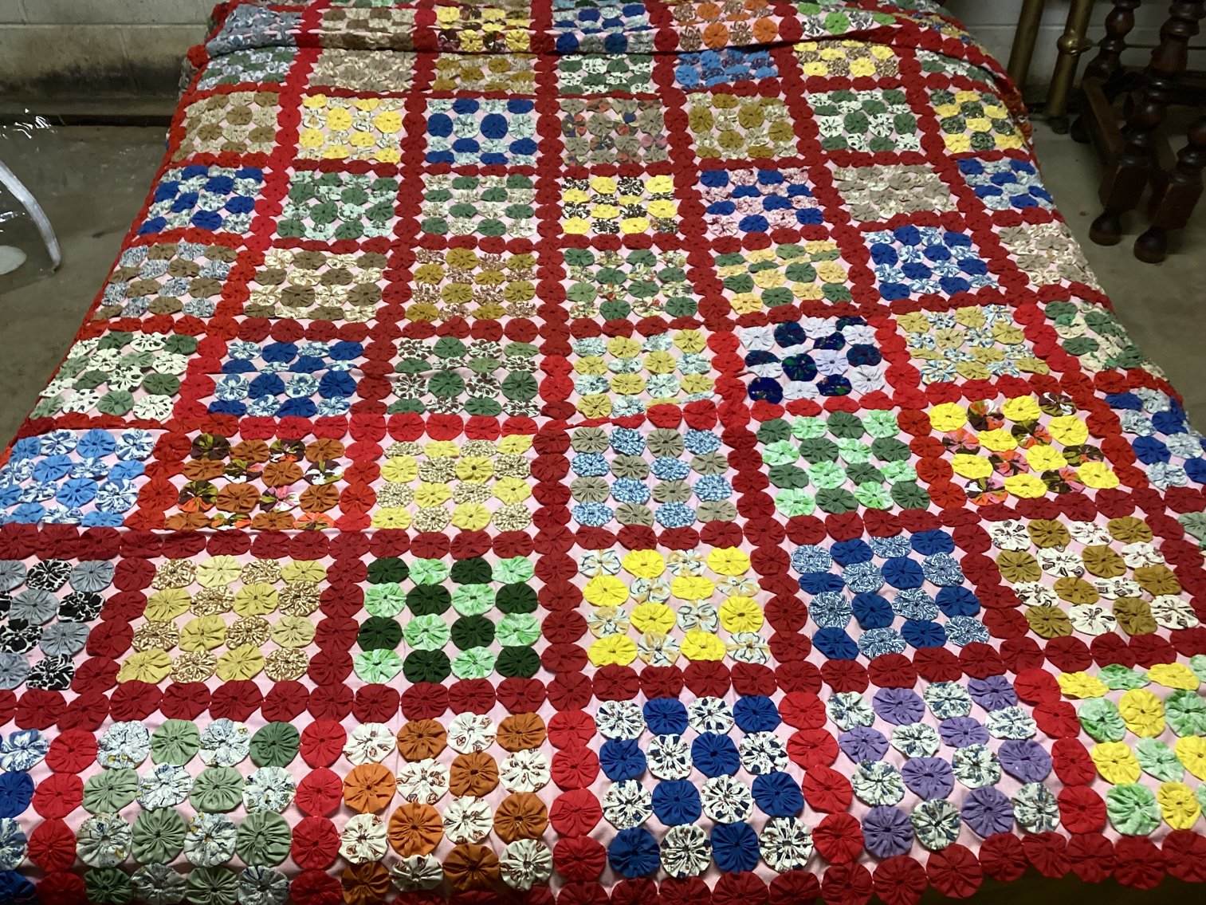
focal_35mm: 31
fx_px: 1080
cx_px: 603
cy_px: 452
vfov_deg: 45.4
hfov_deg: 58.3
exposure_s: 1/50
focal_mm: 3.3
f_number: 2.4
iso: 250
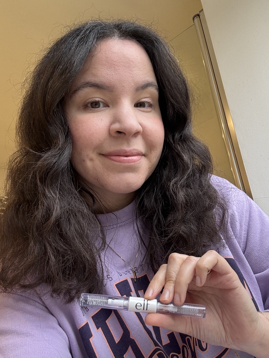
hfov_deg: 46.8
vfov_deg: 60.0
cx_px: 134
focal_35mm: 30
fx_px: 311
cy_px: 179
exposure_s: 1/50
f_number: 1.9
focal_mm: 2.69
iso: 64
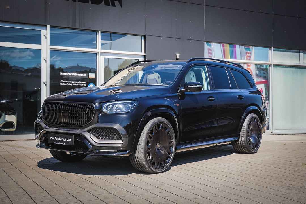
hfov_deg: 41.1
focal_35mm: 48
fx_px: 408
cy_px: 102
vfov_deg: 28.1
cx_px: 153
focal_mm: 48
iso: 400
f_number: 5
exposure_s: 1/400
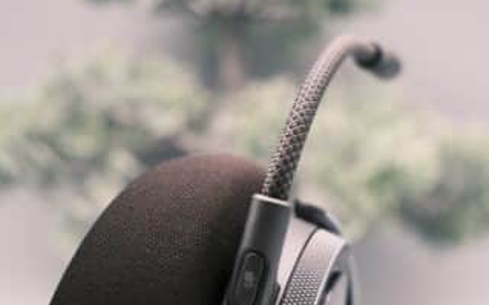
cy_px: 162
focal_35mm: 91
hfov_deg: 22.8
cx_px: 297
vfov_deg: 14.3
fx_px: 1212
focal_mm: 48.6
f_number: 4.8
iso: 800
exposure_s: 1/150
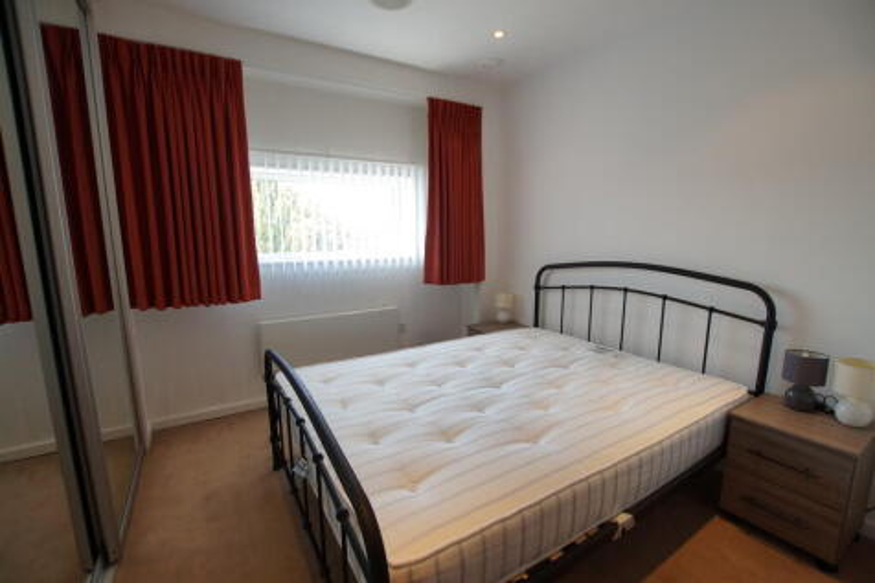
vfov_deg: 77.3
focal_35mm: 15
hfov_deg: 100.4
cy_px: 292
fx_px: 364
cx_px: 438
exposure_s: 1/250
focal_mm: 10
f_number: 4
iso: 640
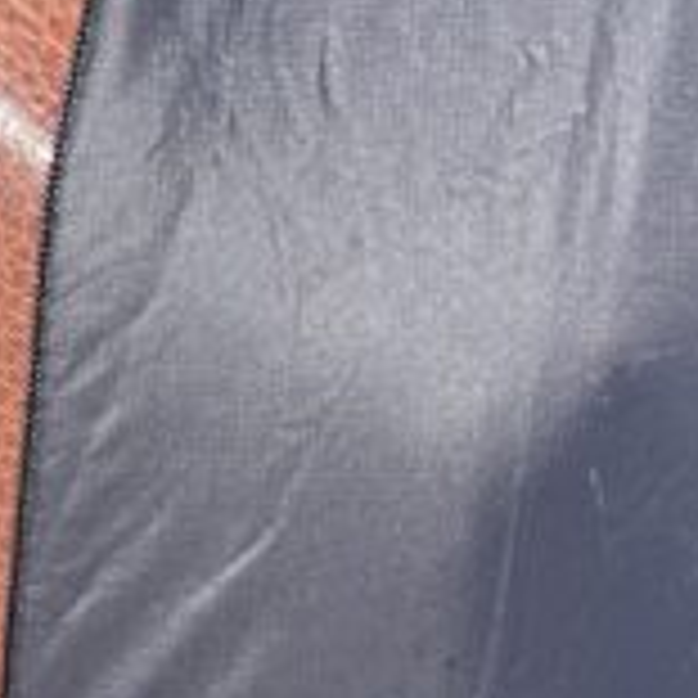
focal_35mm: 104
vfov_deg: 16.2
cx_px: -5
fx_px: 2373
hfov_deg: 16.4
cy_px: 786
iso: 50
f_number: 1.5
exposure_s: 1/3831
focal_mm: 5.7
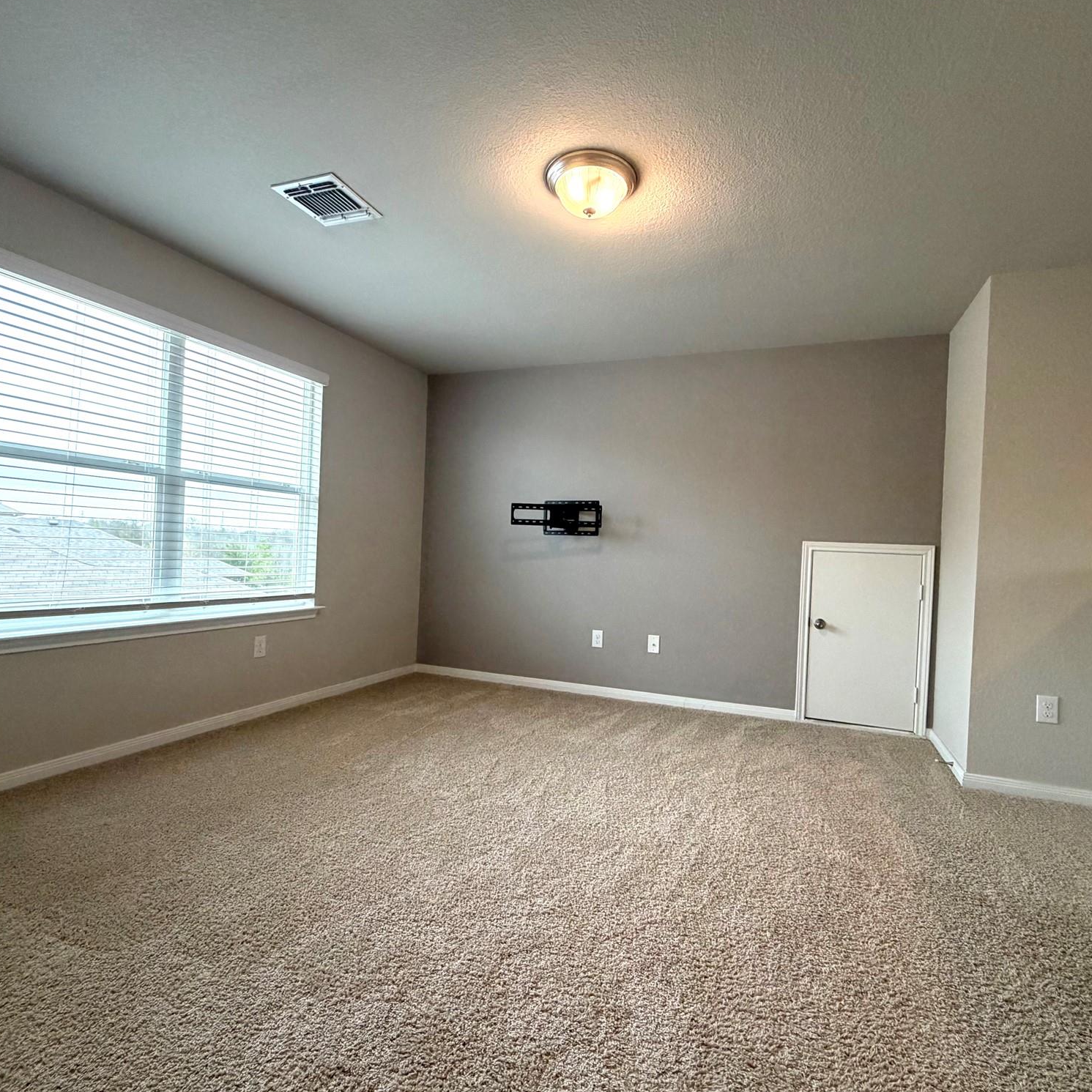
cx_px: 577
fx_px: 607
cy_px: 551
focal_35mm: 17
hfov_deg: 83.9
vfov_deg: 84.0
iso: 250
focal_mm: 2.22
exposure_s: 1/120
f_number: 2.2
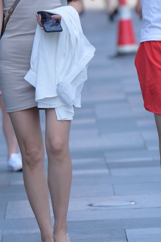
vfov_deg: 4.2
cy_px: 92
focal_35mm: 494
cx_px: 24
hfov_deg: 2.8
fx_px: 3314
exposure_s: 1/800
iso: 400
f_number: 4
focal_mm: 200
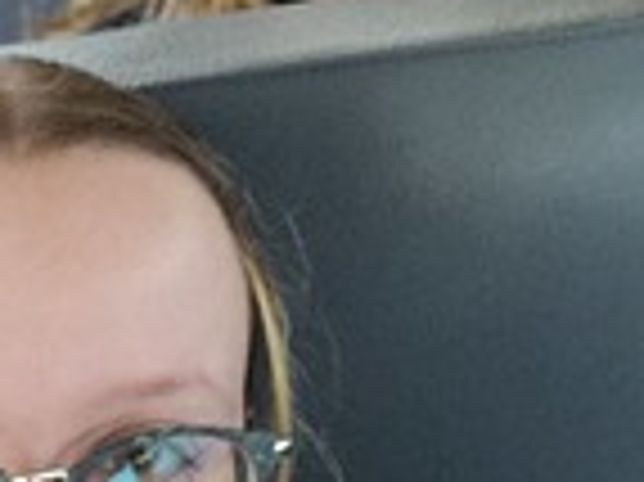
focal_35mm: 165
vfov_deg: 8.2
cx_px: 1833
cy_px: -703
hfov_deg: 9.7
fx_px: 3067
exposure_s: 1/170
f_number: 1.8
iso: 640
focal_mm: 5.4
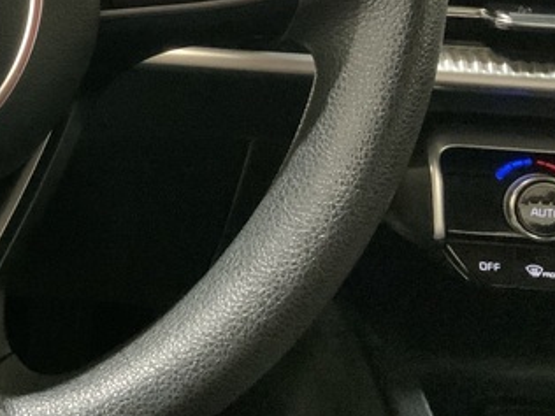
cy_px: -25
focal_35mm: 88
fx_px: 1411
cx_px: -209
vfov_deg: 16.4
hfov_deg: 20.0
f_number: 1.8
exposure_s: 1/30
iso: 500
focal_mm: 3
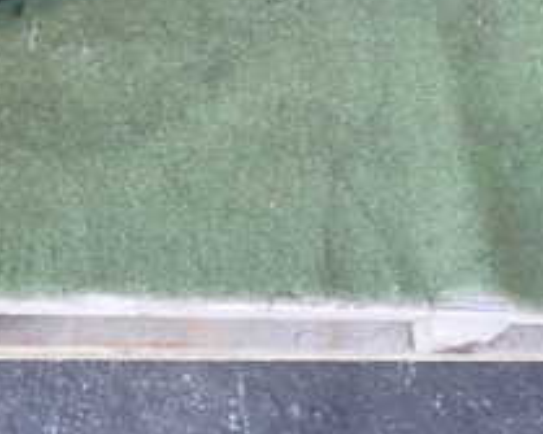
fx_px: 1349
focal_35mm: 84
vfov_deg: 17.6
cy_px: -60
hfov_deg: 22.5
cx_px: 135
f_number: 2.3
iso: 200
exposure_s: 1/50
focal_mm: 5.4
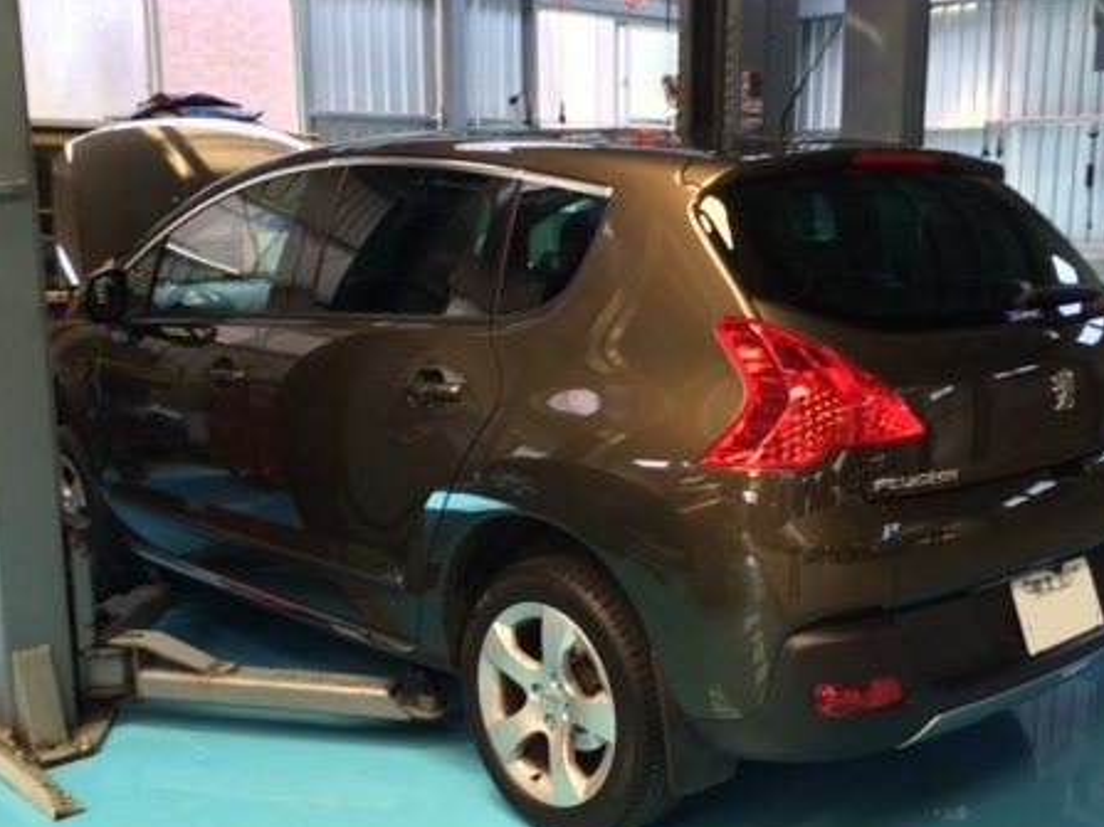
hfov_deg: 43.8
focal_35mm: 43
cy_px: 467
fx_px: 1371
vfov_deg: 33.5
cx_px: 585
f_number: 2.2
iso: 40
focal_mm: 4.12
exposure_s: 1/60
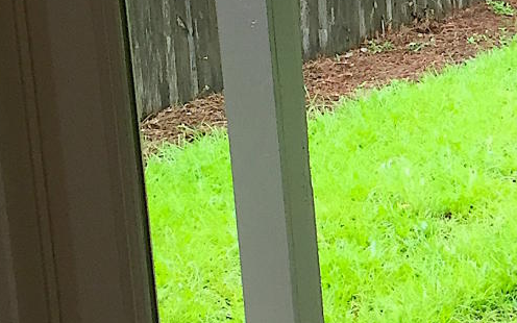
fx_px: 1747
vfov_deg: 10.6
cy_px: 93
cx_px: 683
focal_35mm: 124
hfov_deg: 15.9
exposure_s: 1/30
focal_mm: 4.15
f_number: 2.2
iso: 32
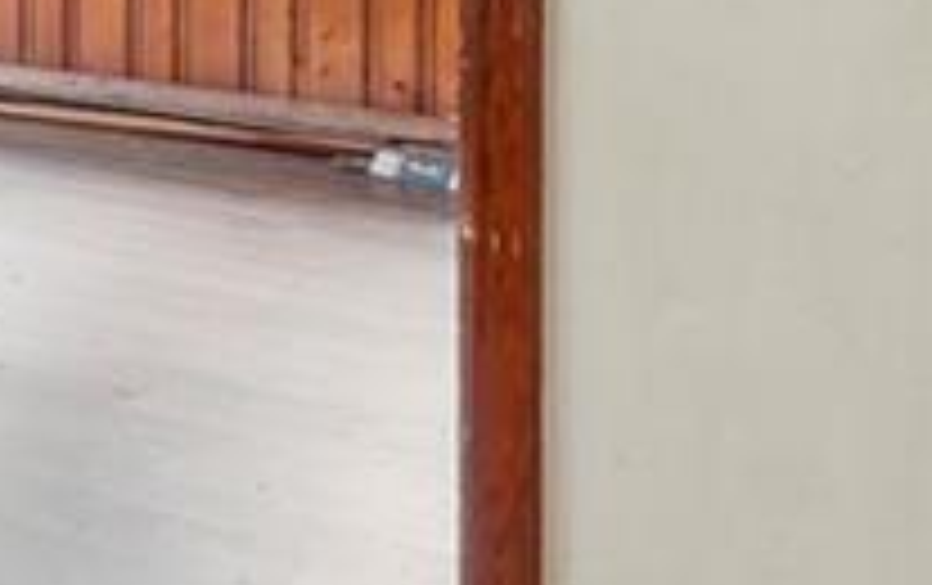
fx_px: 2798
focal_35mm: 110
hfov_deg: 14.8
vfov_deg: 11.3
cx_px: -1040
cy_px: -364
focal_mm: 14
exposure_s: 1/13
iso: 400
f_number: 8
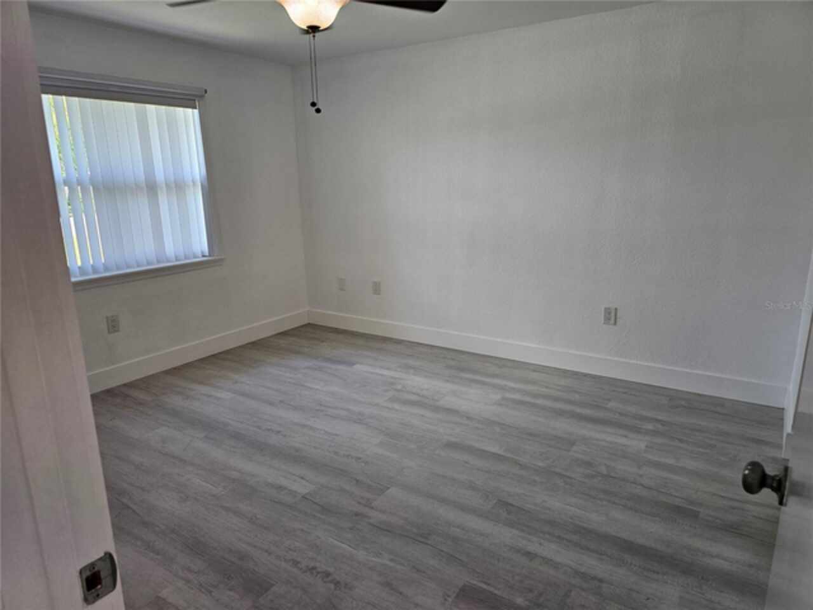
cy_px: 305
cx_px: 406
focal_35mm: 23
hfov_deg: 73.9
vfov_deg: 58.9
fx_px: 540
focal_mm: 6.3
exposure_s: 1/120
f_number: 1.7
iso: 125
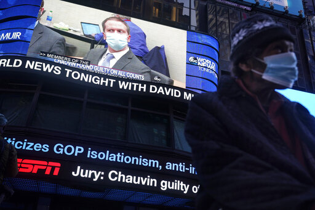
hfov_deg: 54.4
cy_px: 105
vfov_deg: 37.8
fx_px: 306
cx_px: 158
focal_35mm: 35
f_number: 4.5
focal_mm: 35
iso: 800
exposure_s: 1/800
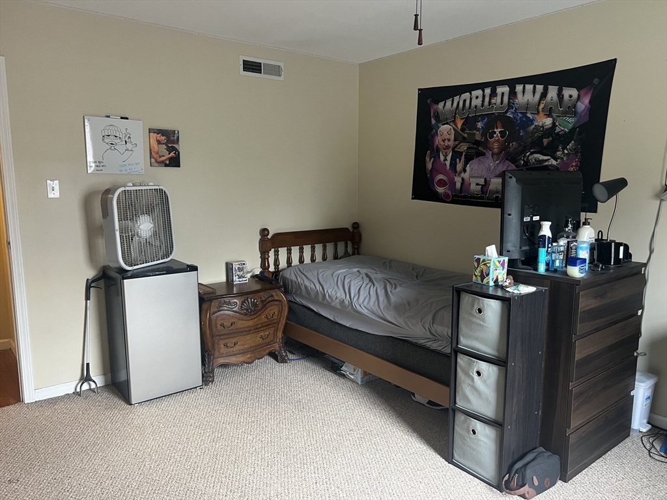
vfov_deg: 53.1
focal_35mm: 26
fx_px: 501
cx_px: 334
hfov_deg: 67.3
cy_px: 250
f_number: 1.5
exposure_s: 1/60
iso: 250
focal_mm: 5.7
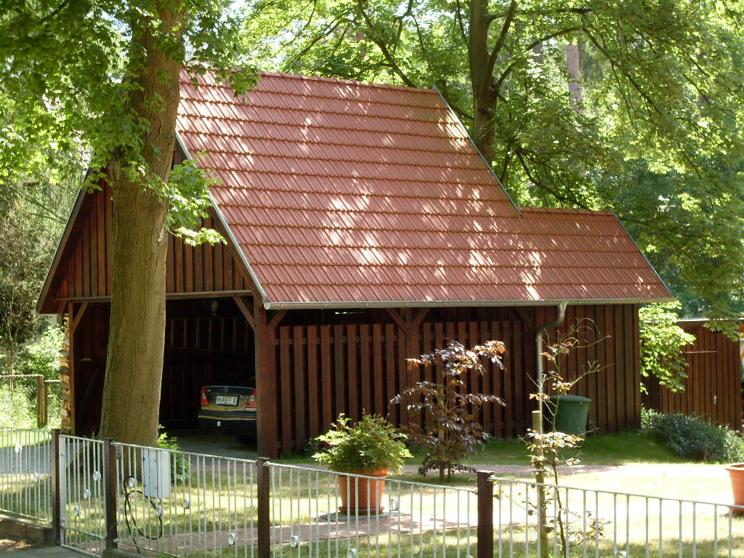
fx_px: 1741
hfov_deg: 24.1
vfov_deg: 18.2
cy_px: 279
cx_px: 372
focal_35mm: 81
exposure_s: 1/90
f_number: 4
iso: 100
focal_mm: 13.5
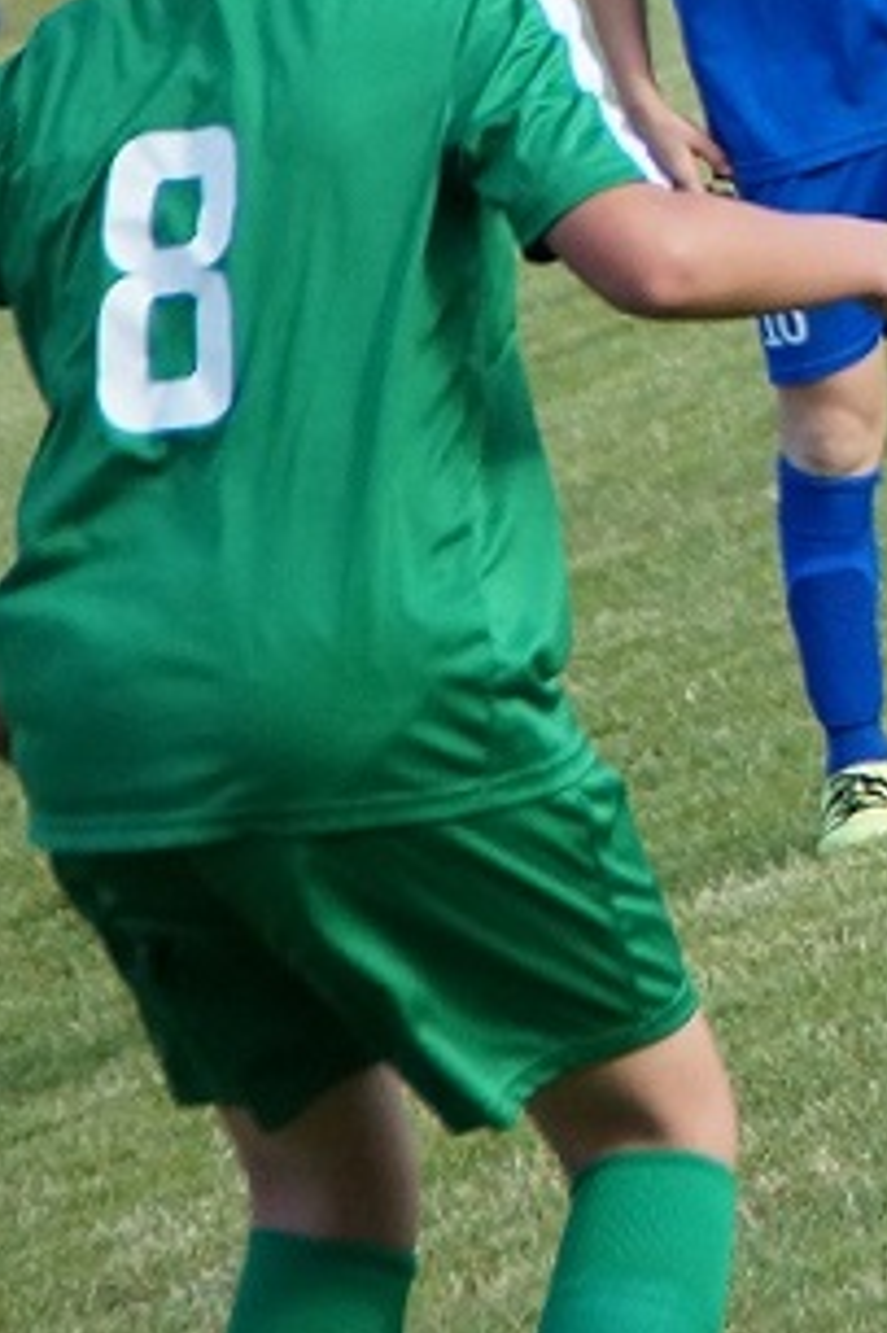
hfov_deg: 2.1
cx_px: 2071
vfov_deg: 3.2
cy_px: -48
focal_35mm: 639
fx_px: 23641
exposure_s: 1/2000
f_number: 6.3
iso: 1250
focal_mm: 130
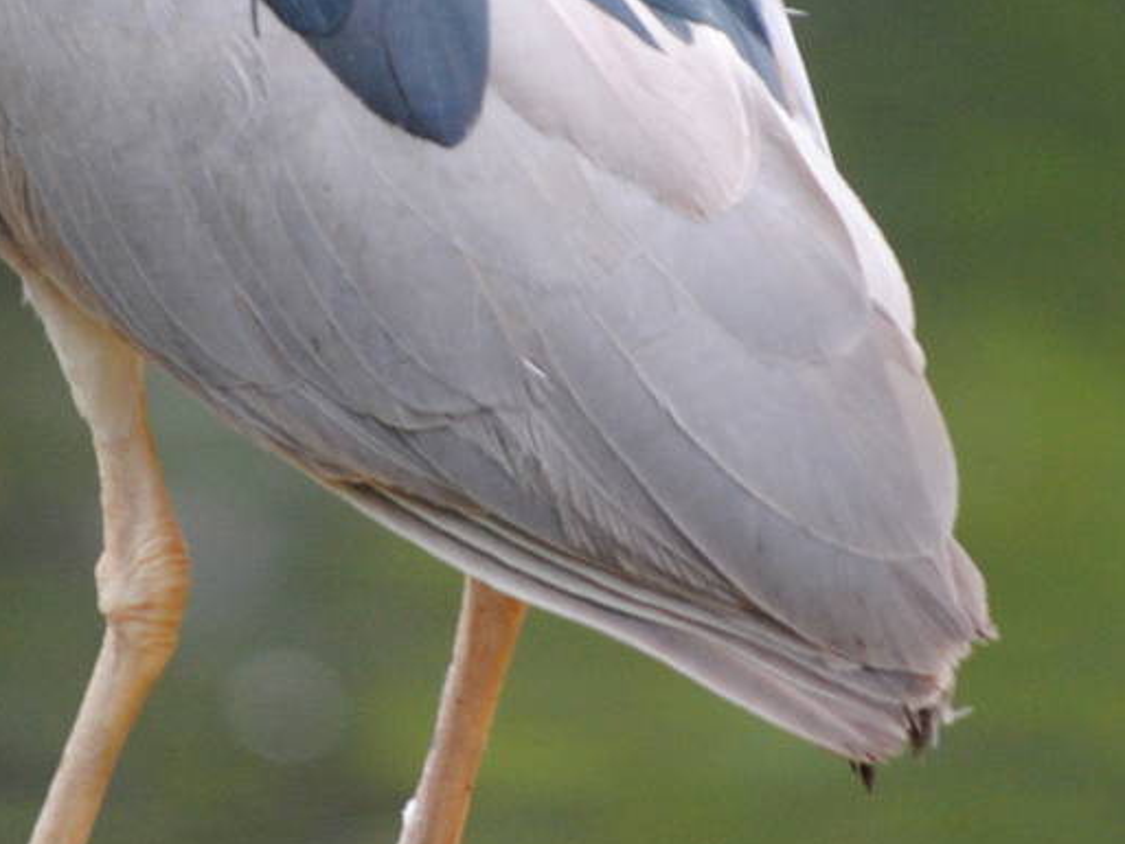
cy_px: 170
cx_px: 410
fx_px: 29256
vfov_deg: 1.7
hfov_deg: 2.2
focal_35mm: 900
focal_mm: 200
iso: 400
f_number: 5.6
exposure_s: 1/60
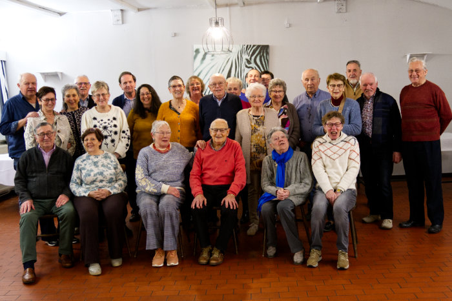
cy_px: 150
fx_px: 452
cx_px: 226
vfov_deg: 36.8
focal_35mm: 36
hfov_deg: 53.2
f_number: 4
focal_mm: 24
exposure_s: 1/40
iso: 2000
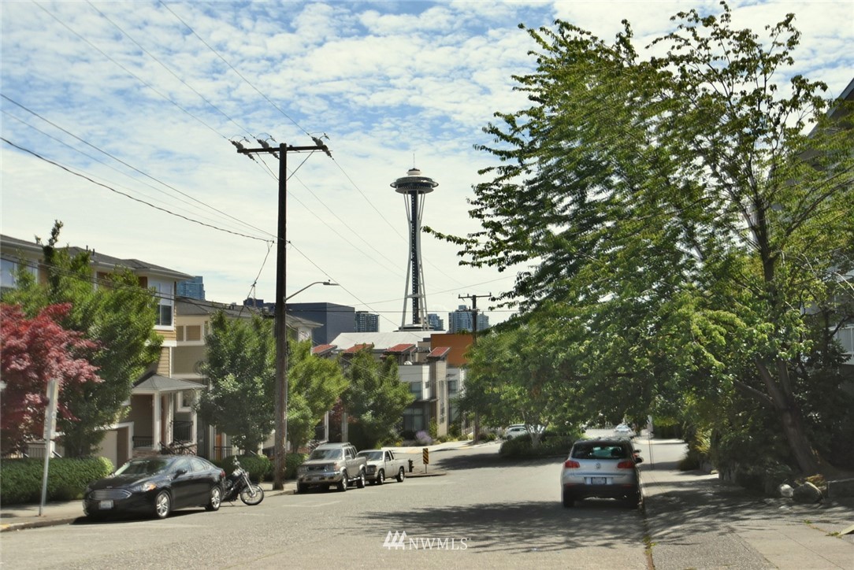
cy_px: 285
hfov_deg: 53.1
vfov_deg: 36.9
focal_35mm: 36
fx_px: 854
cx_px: 427
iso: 800
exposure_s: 1/5000
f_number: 4.5
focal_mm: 24
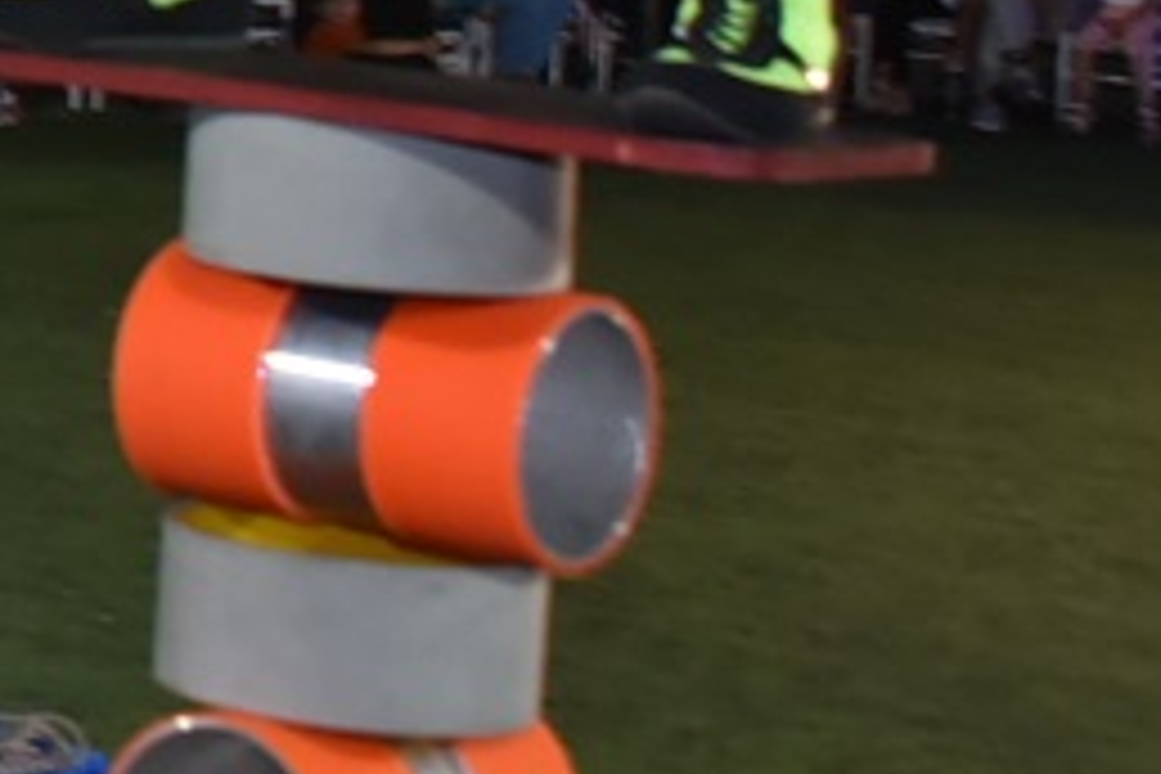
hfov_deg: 11.4
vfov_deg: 8.1
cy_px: -610
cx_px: -1170
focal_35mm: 163
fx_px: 5256
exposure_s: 1/100
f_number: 5
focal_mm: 28
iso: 1250
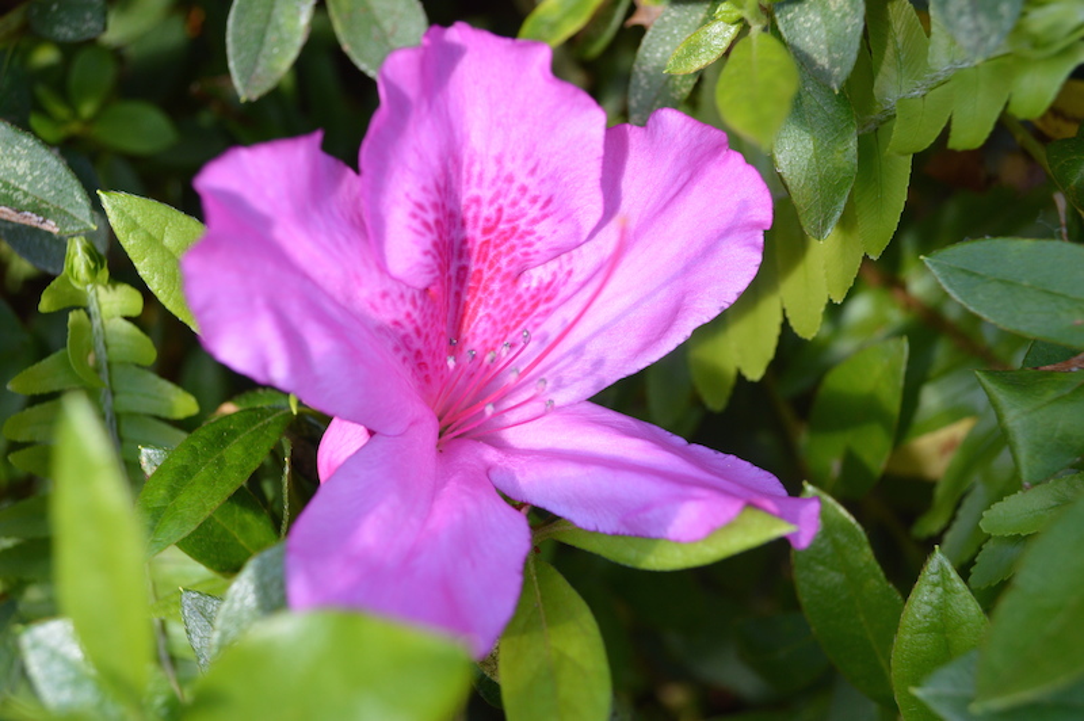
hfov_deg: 45.0
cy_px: 360
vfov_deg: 30.8
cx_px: 542
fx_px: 1309
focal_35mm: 44
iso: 400
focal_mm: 29
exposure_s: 1/125
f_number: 5.6
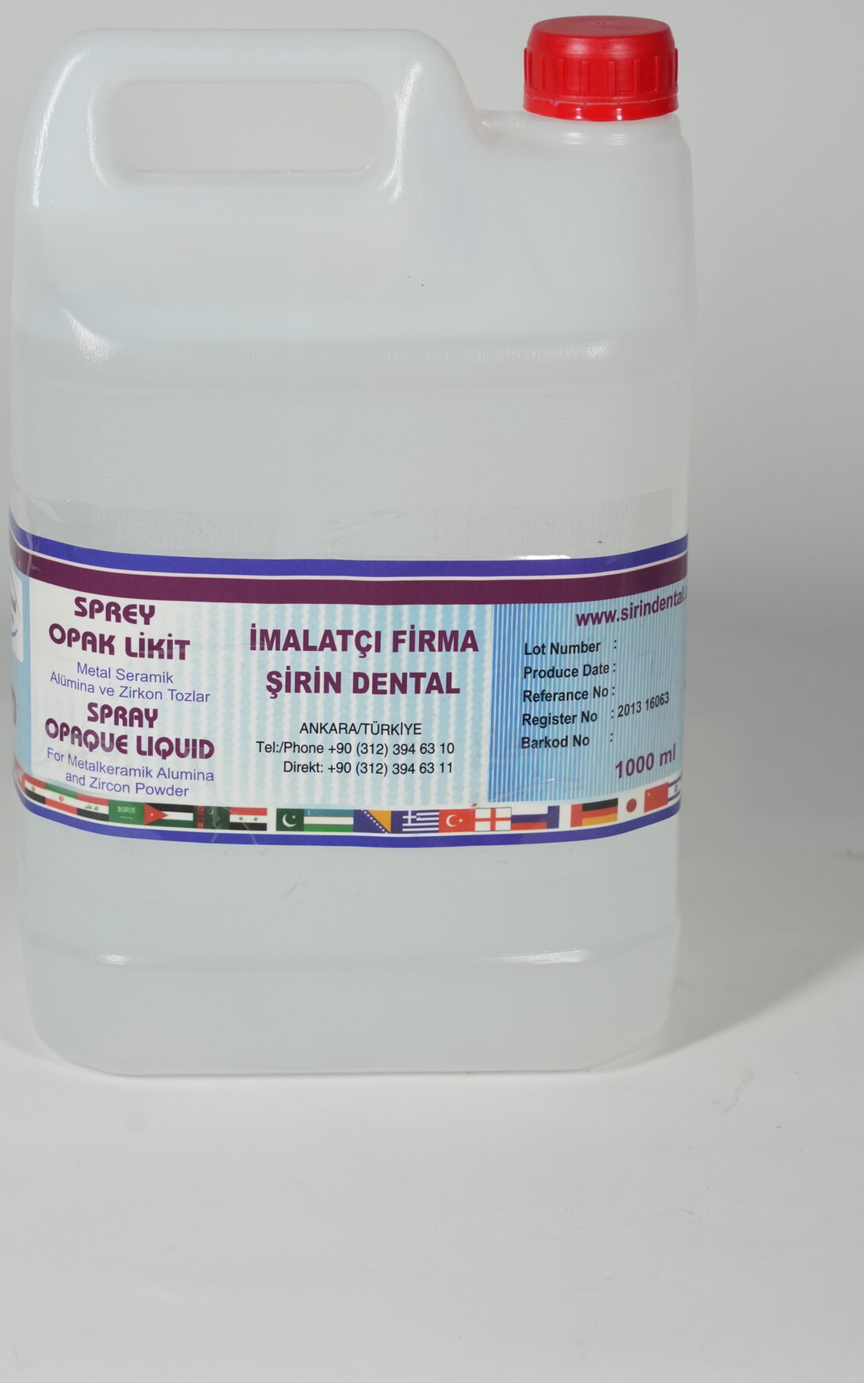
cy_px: 492
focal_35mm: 102
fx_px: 3844
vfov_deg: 20.3
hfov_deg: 12.8
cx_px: 383
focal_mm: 70
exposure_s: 1/160
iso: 1250
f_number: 8
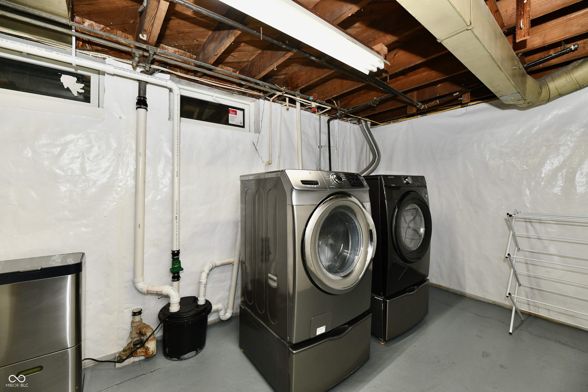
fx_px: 229
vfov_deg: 81.2
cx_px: 294
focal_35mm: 14
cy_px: 196
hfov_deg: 104.3
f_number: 6.3
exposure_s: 1/60
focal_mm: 14
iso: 640
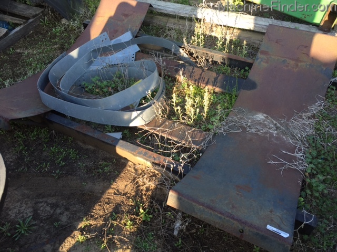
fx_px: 282
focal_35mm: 29
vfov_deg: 48.2
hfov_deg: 61.7
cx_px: 168
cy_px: 126
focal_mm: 4.15
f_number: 2.2
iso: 32
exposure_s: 1/186
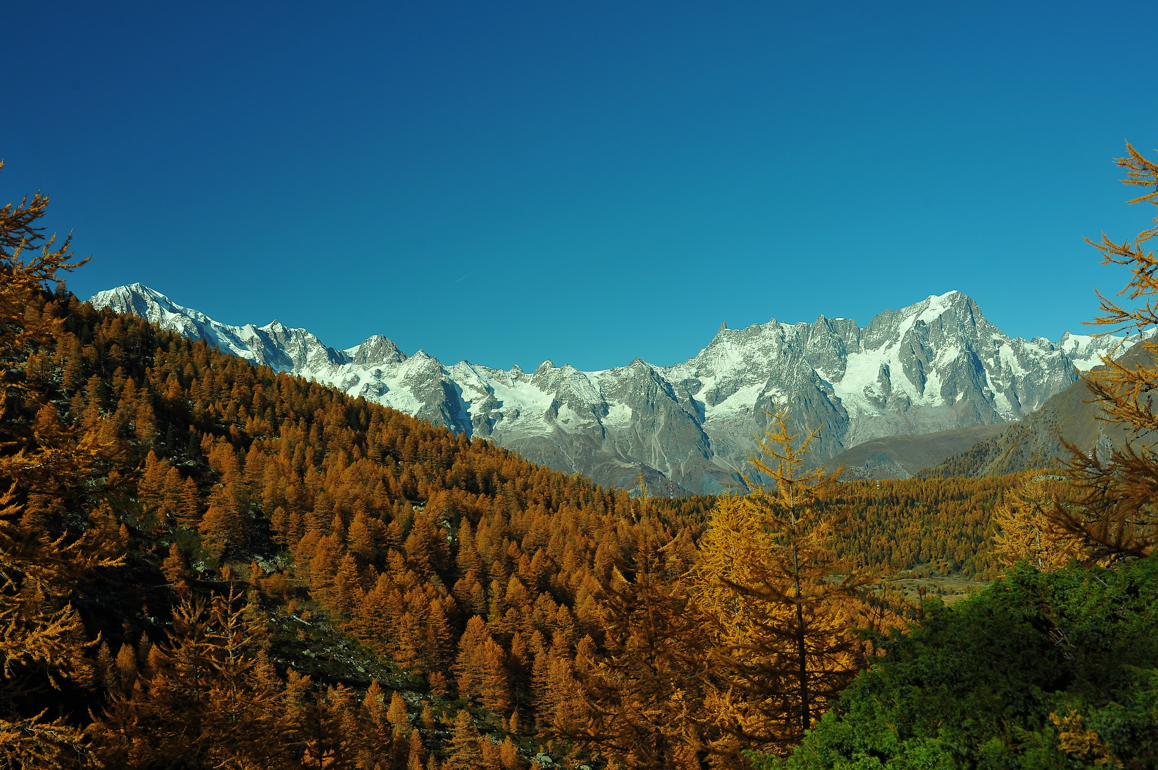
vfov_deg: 35.0
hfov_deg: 50.7
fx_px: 1221
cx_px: 581
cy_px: 413
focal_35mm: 38
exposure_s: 1/400
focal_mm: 35
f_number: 10
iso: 200
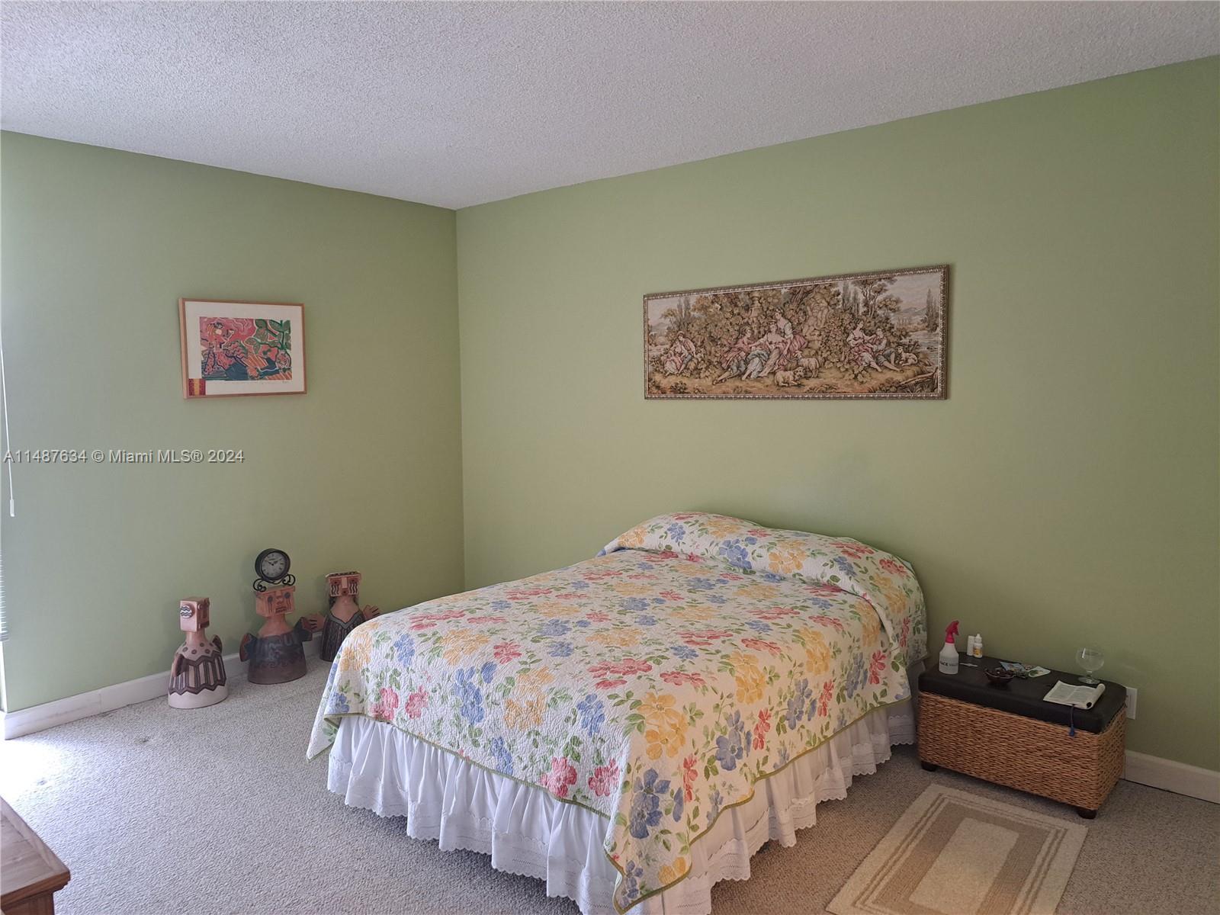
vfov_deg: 56.8
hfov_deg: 71.6
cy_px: 458
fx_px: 846
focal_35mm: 24
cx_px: 610
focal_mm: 5.23
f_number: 1.8
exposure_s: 1/40
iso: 250
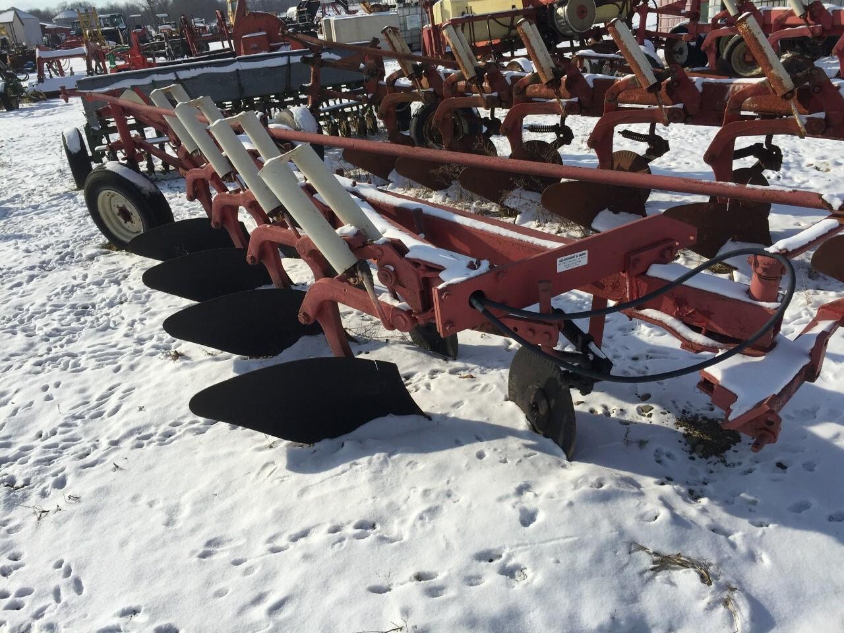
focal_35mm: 29
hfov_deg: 61.7
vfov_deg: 48.2
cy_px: 316
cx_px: 422
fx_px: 707
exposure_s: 1/3300
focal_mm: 4.15
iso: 32
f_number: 2.2
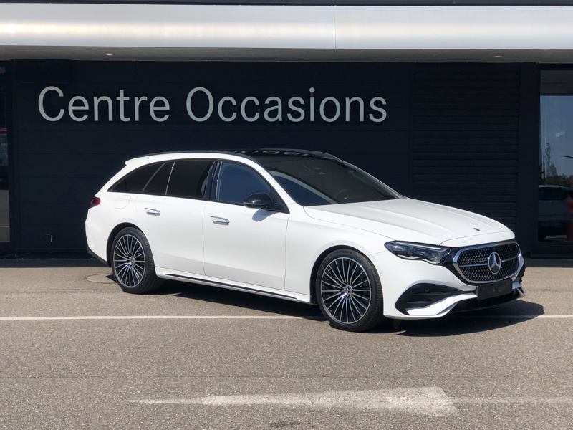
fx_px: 944
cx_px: 286
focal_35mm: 57
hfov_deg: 33.8
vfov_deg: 25.7
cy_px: 215
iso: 20
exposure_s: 1/1372
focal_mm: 6.6
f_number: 2.8
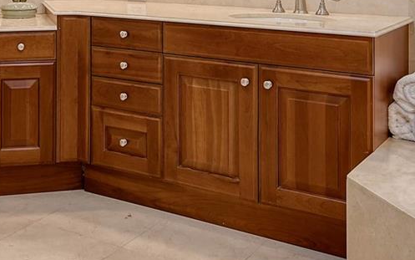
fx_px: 668
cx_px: 81
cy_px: -45
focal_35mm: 59
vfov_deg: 20.7
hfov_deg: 33.5
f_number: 7.1
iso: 640
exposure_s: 1/125
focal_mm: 12
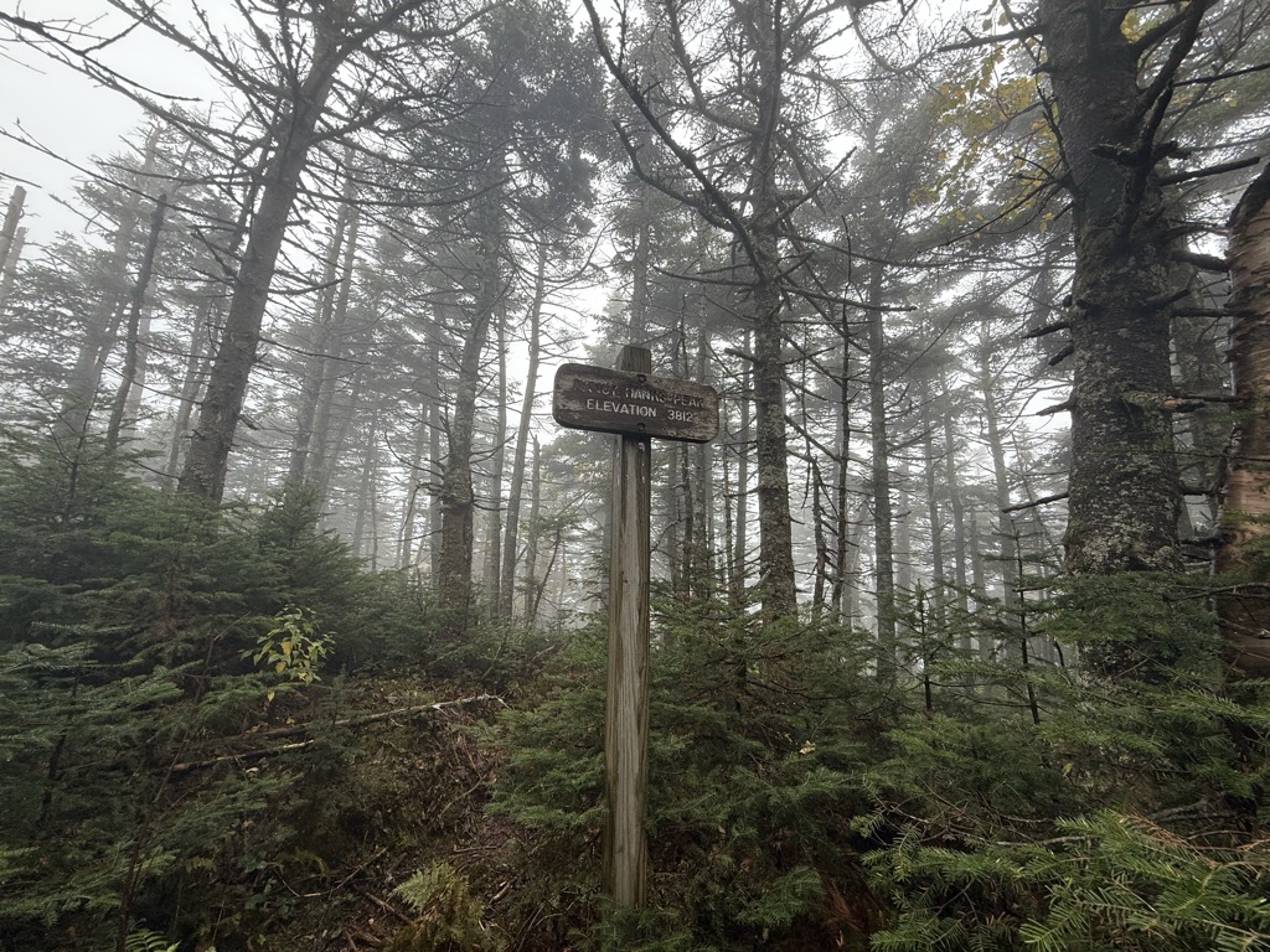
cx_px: 635
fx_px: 514
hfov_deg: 102.1
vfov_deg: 85.7
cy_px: 476
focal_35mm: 14
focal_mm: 2.22
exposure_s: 1/222
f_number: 2.2
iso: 64
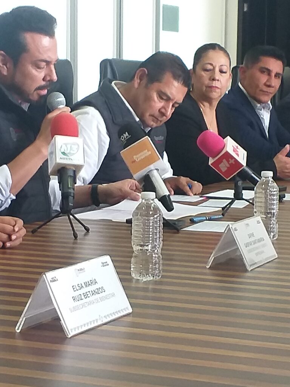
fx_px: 290
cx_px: 145
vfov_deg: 67.3
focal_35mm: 26
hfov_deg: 53.1
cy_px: 194
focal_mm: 3.93
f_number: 1.7
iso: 100
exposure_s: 1/60
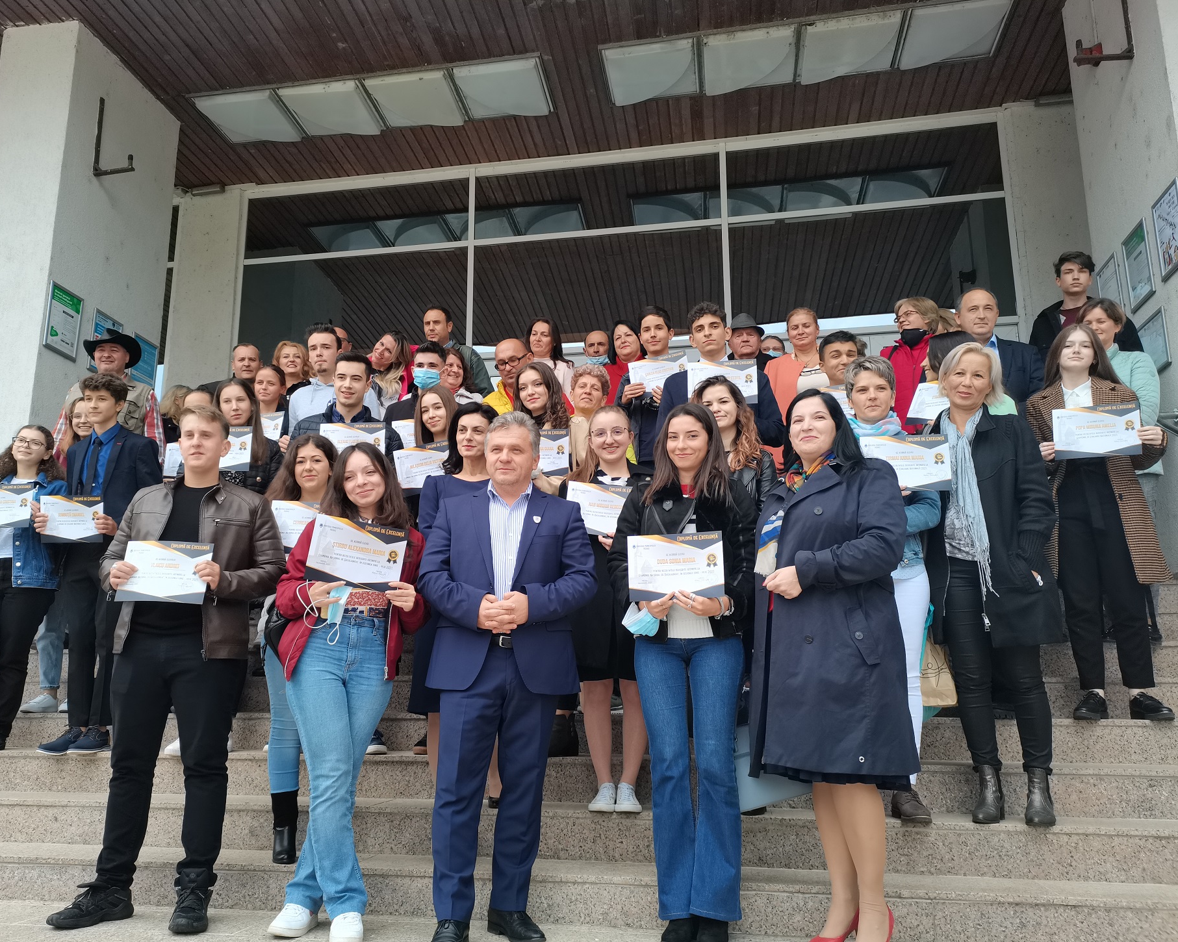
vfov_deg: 51.5
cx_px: 530
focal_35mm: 28
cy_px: 474
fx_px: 976
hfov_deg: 62.1
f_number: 1.8
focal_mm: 5.58
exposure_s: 1/271
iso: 50
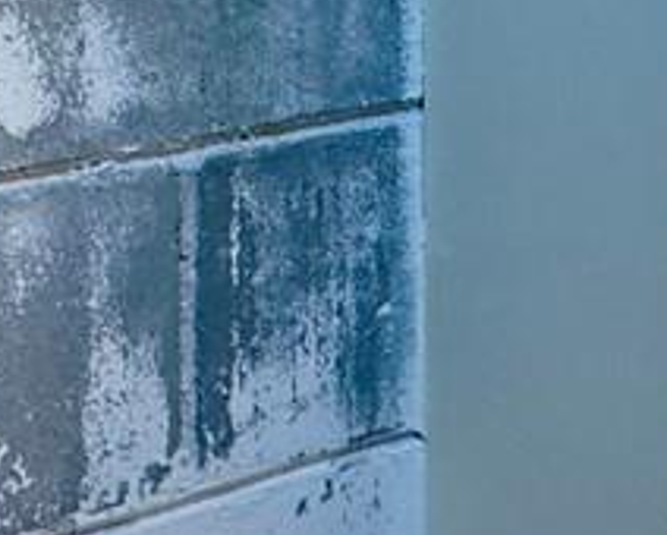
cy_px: -403
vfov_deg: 13.5
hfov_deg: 18.6
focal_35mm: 103
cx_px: 305
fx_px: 2035
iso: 160
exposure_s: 1/60
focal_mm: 2.22
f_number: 2.2
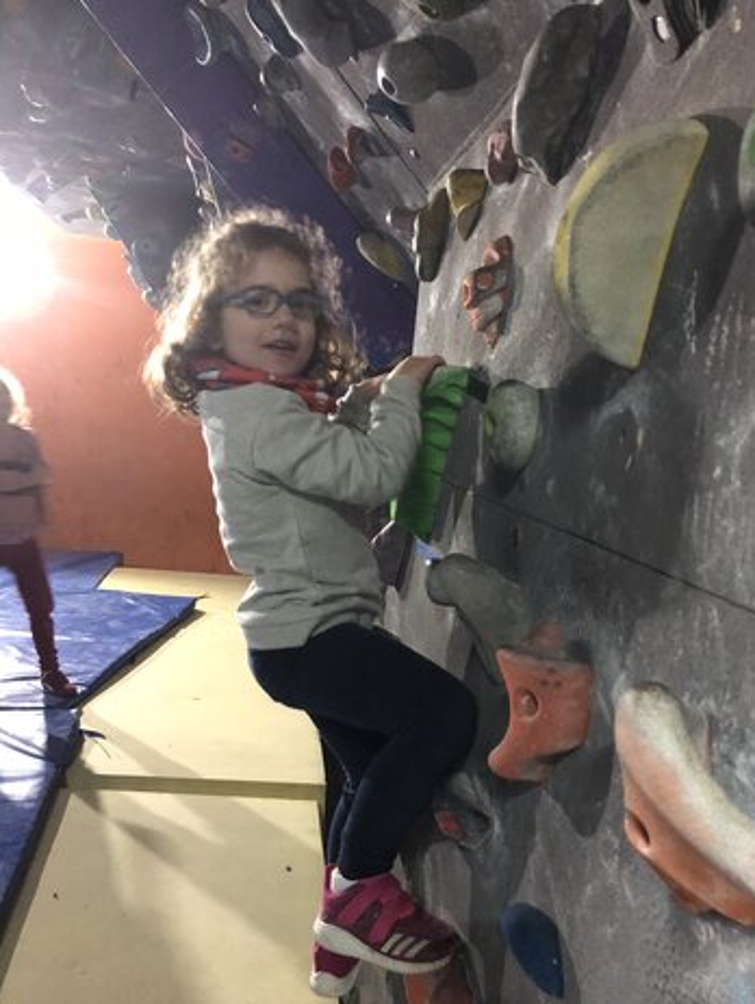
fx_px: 842
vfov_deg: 61.6
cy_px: 518
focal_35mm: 29
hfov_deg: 48.3
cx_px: 388
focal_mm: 3.99
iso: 640
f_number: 1.8
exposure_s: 1/20
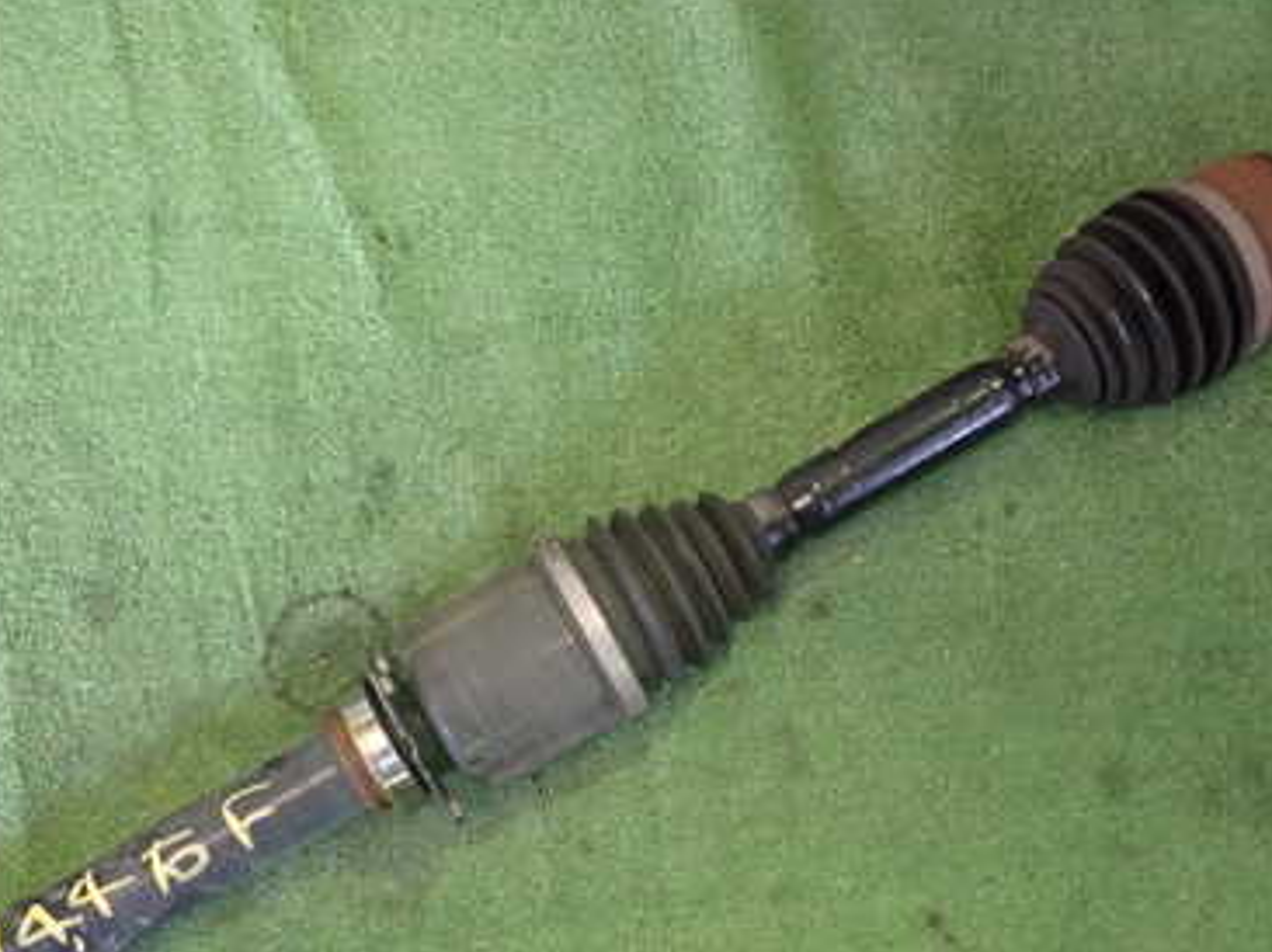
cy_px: 681
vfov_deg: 34.6
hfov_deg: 45.7
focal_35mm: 41
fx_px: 1506
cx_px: 546
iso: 500
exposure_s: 1/30
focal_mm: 4.5
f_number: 2
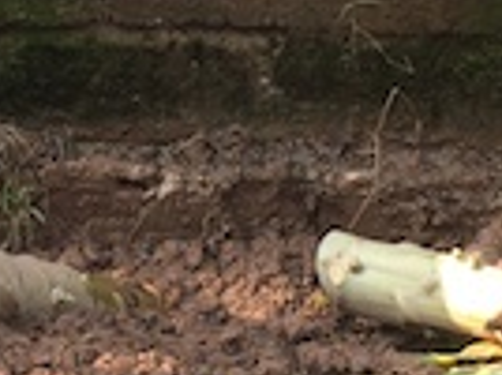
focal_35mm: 139
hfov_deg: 14.0
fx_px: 2012
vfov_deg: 10.6
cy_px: 56
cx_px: 0
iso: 25
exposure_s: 1/159
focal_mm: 4.15
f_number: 2.2
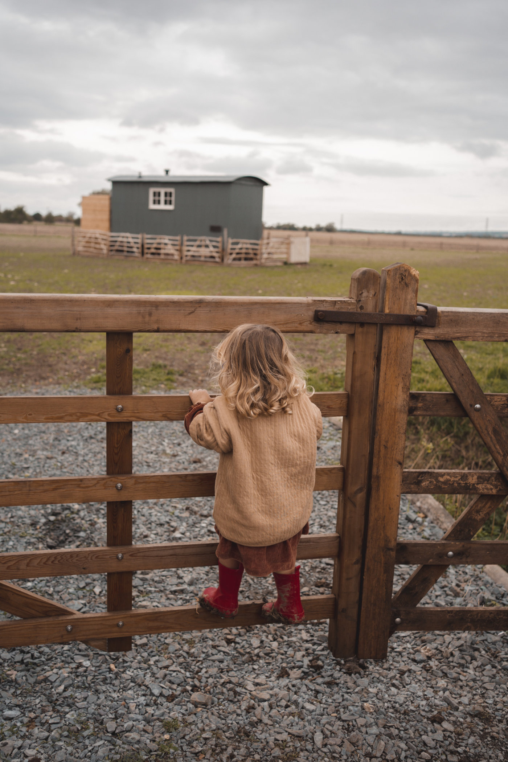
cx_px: 254
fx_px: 741
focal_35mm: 35
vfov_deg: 54.4
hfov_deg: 37.9
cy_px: 381
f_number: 4
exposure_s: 1/250
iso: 125
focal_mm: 35
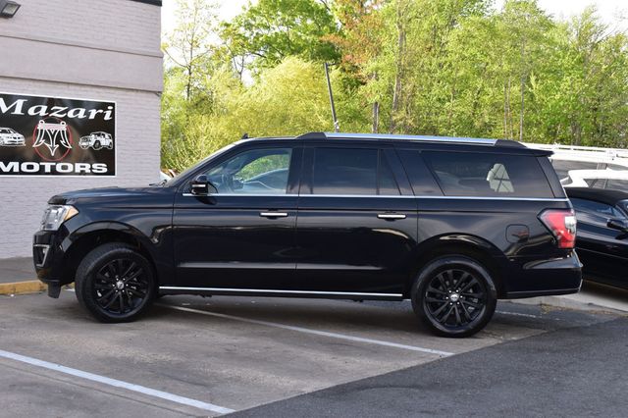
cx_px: 314
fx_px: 915
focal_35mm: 52
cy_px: 209
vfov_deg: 25.7
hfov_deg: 37.9
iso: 400
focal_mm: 35
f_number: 10
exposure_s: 1/160
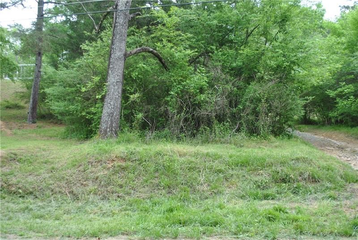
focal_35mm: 36
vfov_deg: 37.0
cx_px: 179
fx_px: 359
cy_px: 120
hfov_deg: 53.1
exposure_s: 1/125
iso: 180
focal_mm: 24
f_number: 5.6
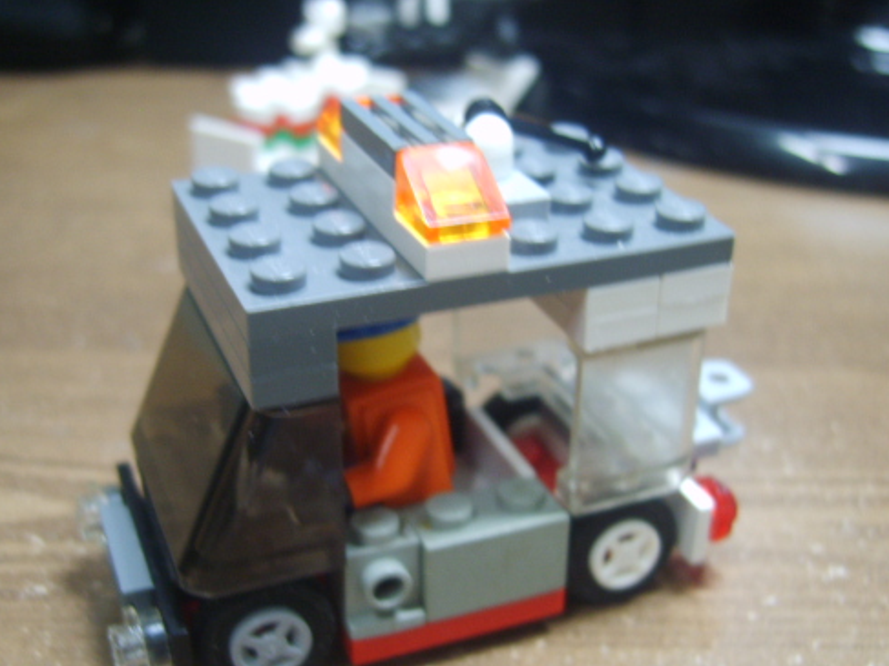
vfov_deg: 31.4
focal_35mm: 46
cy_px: 389
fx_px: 1181
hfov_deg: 41.2
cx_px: 414
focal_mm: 7.4
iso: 123
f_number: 2.8
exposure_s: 1/20
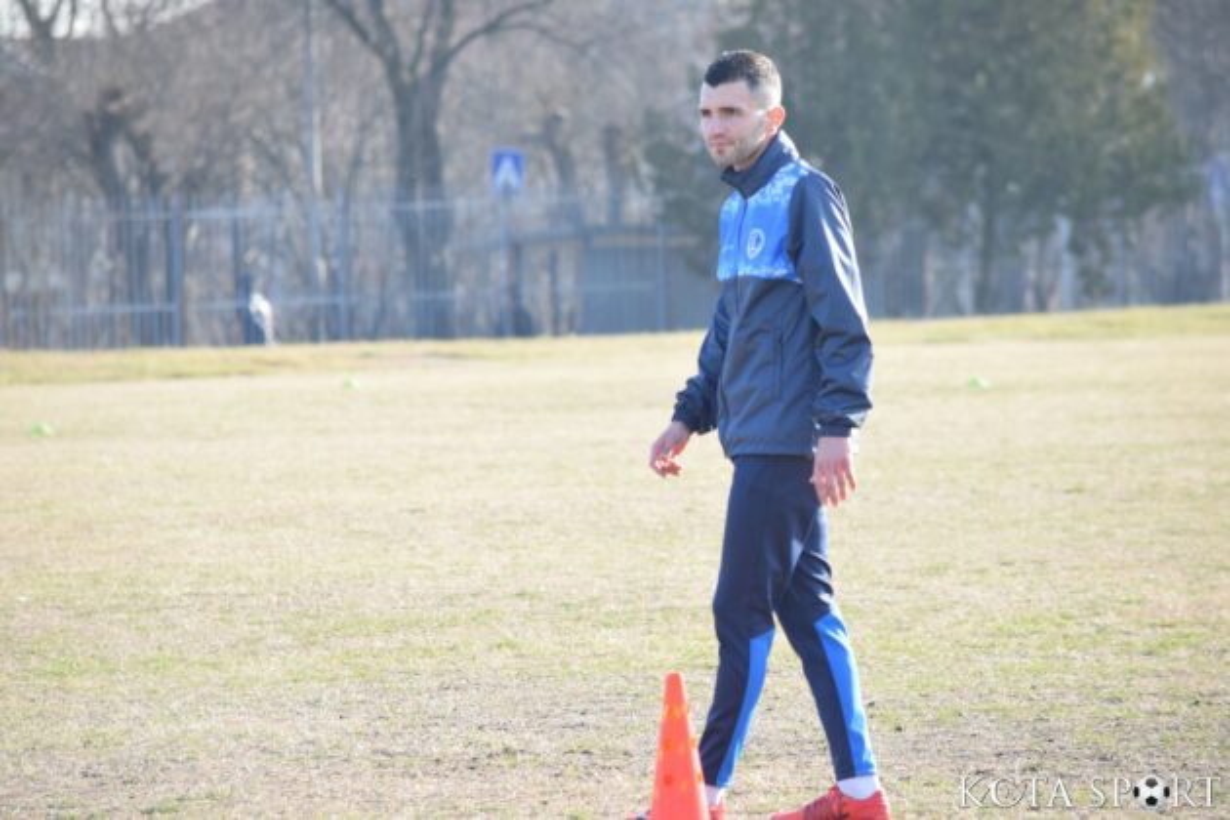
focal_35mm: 270
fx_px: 9224
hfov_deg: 7.6
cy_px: 410
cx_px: 615
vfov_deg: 5.1
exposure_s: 1/800
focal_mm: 180
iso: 800
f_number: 5
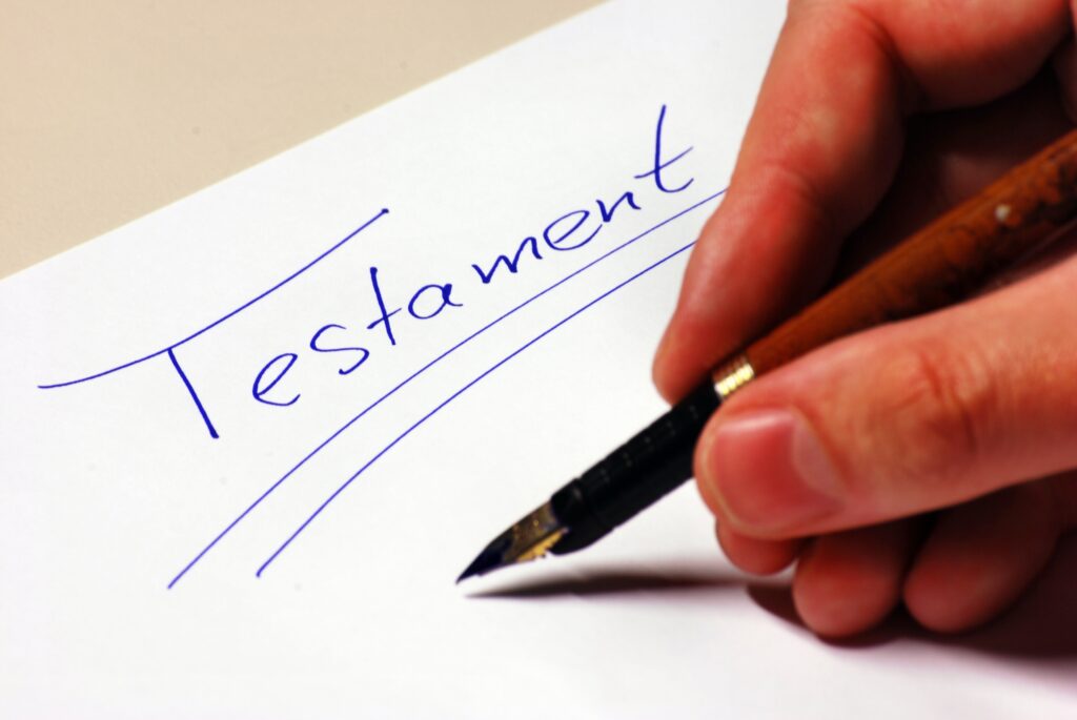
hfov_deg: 6.9
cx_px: 538
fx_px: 8984
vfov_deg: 4.6
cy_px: 360
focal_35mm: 300
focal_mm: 200
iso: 100
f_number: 16
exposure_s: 1/2
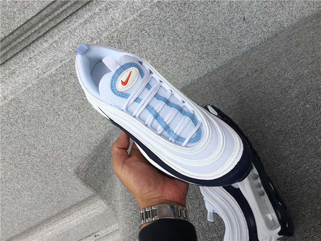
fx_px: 287
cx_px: 160
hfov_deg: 58.4
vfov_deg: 45.4
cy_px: 120
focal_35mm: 31
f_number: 2.4
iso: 25
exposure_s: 1/450
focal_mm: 3.3
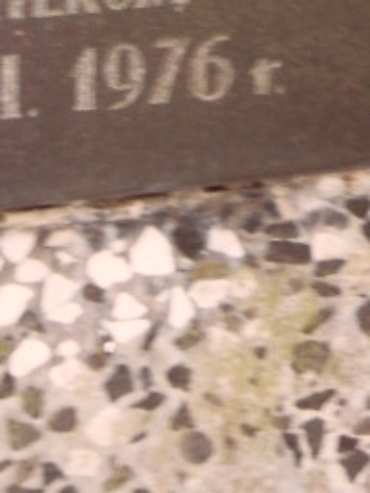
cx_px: -46
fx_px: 6841
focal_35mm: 480
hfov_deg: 3.1
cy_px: -480
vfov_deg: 4.1
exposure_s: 1/60
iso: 100
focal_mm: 20
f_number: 4.4
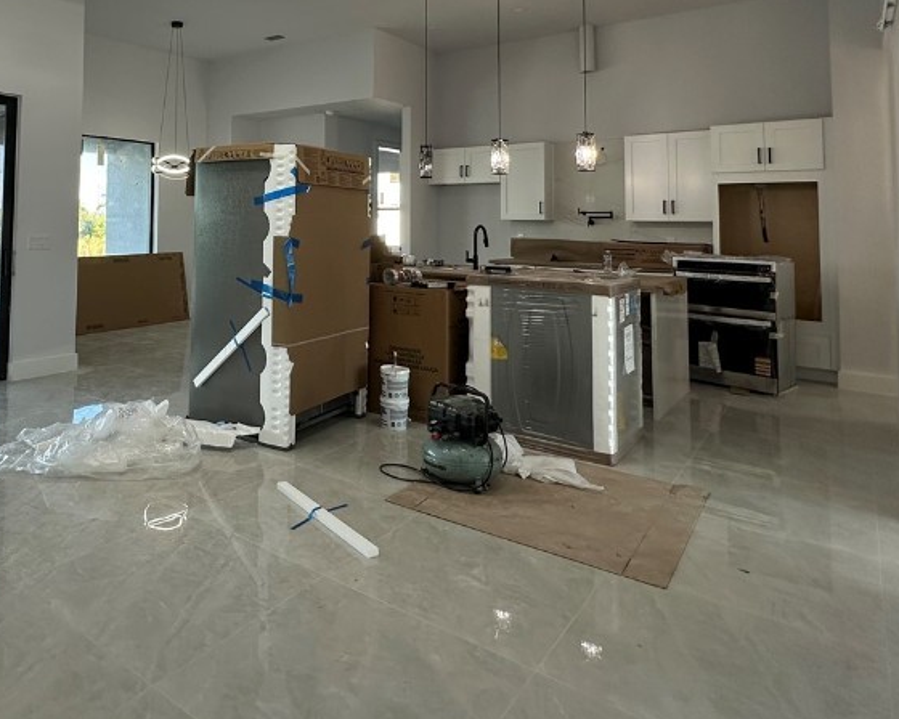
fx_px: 665
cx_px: 287
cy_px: 186
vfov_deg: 54.3
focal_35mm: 25
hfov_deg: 66.0
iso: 160
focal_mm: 2.22
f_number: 2.2
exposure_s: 1/120
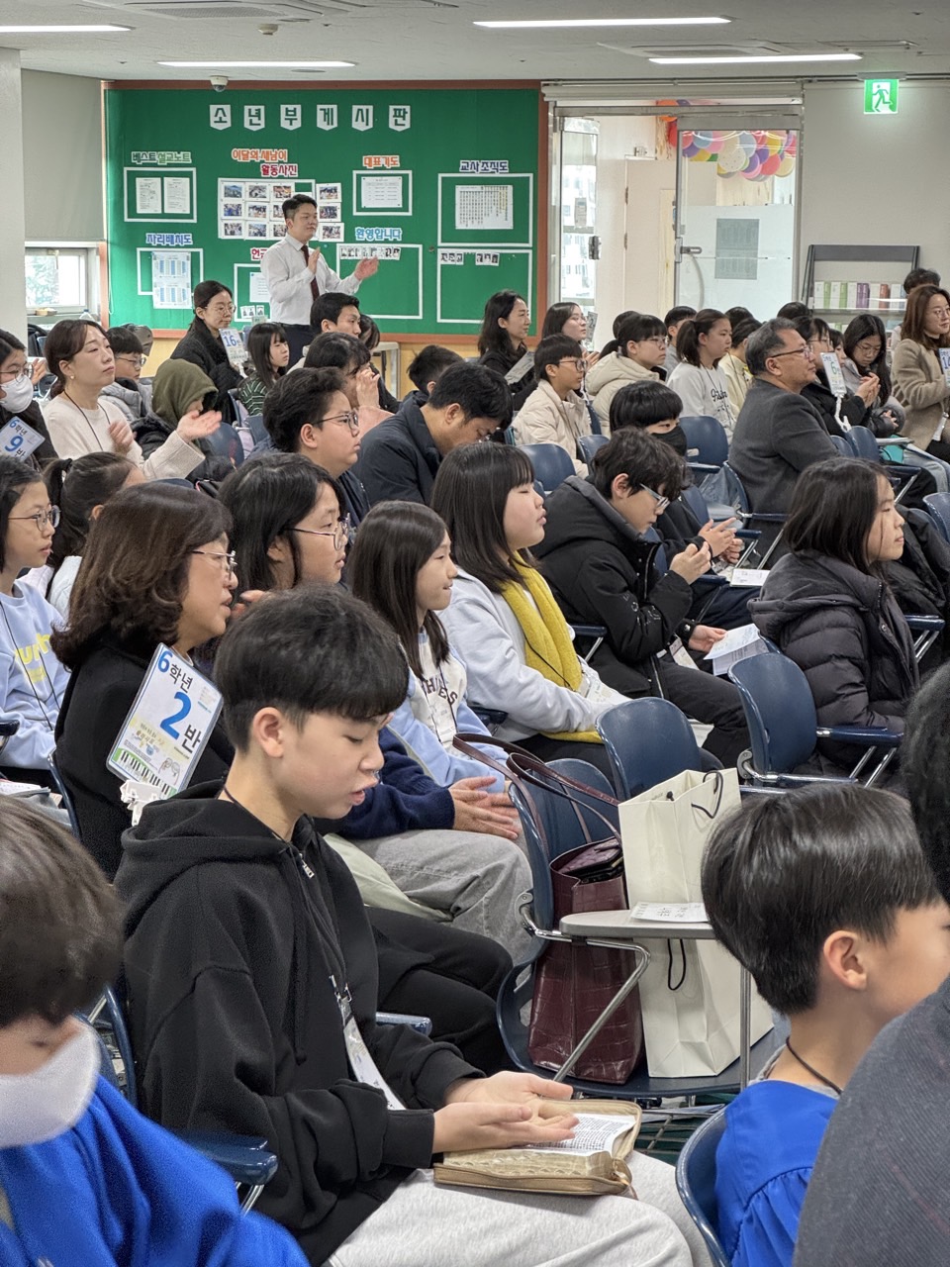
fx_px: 2818
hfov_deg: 19.1
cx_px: 475
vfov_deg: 25.3
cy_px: 634
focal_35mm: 77
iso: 500
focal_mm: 9
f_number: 2.8
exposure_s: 1/40
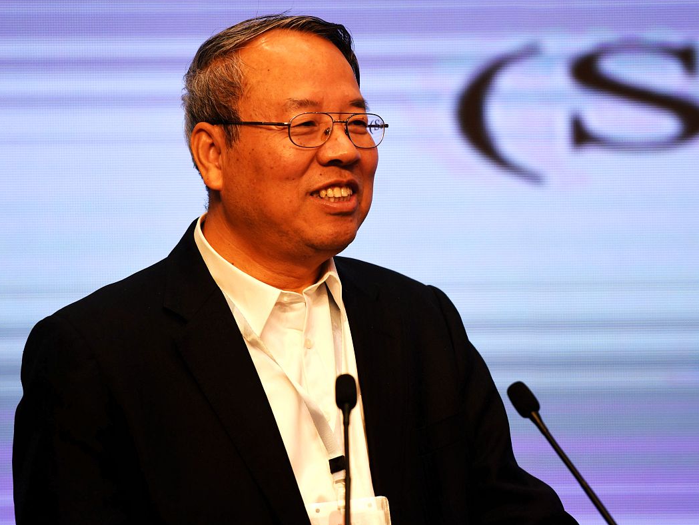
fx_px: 6664
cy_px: 266
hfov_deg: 6.0
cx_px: 331
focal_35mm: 330
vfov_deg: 4.5
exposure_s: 1/320
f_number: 2.8
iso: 360
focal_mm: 200
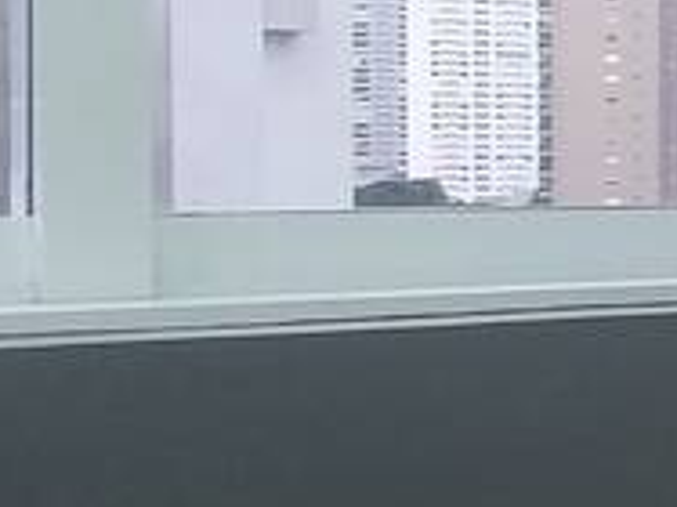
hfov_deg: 9.1
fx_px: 1954
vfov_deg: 14.7
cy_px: 123
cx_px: 2480
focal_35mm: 100
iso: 80
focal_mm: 1.8
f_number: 2.2
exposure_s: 1/60
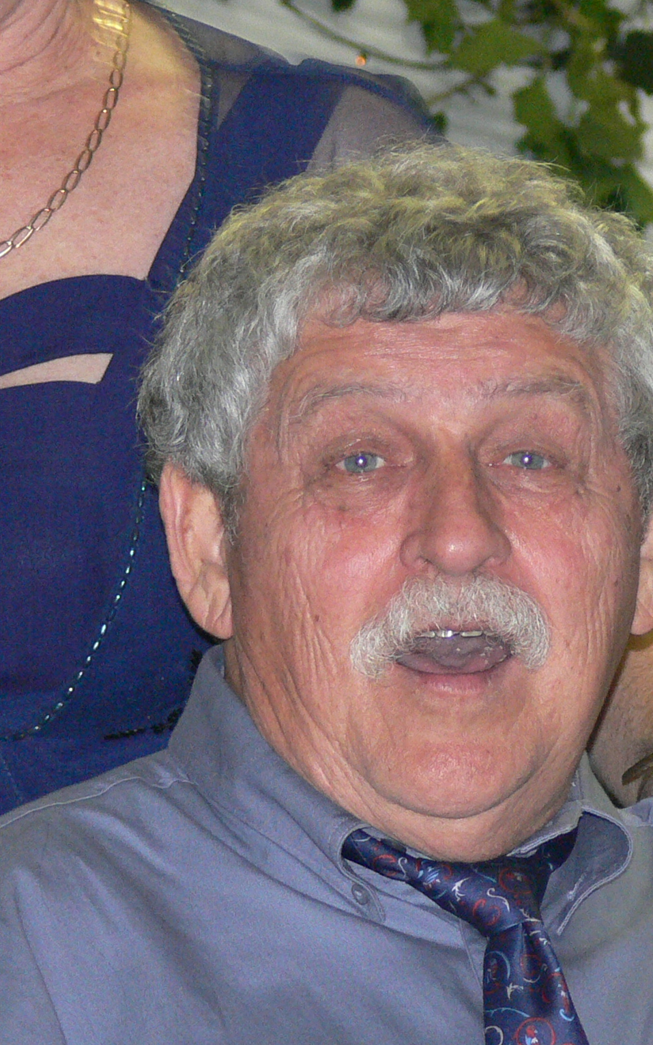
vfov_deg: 6.4
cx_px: 478
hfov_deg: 4.0
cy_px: 522
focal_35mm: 329
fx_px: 9367
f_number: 3.6
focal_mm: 31
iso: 200
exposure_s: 1/30
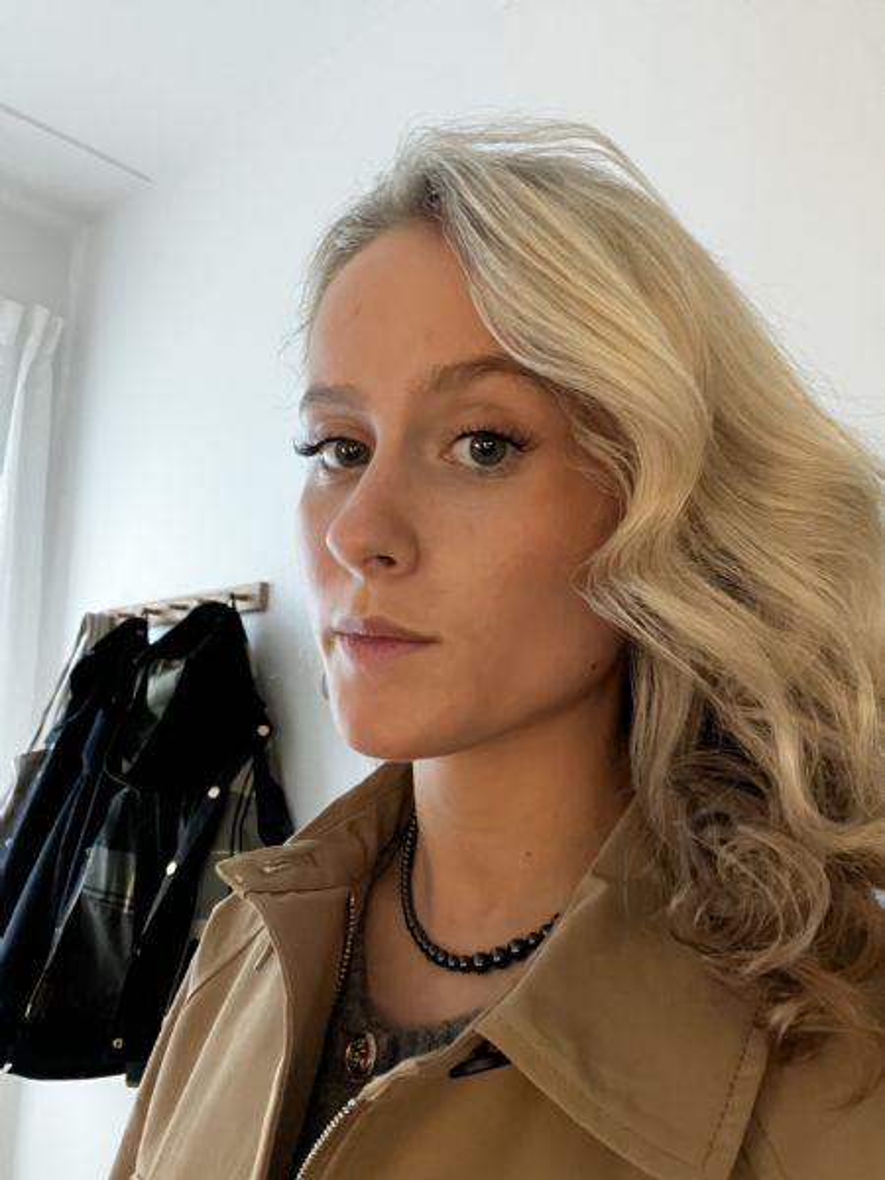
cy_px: 590
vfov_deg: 60.0
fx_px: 1023
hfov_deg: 46.8
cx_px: 442
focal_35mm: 30
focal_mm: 2.71
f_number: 2.2
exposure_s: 1/17
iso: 800
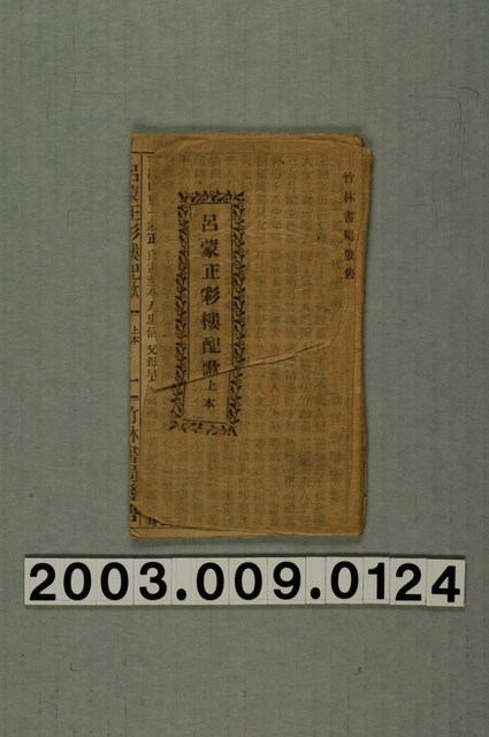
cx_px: 244
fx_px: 1532
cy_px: 368
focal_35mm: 75
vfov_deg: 27.0
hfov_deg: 18.1
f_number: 8
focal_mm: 50
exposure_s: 1/60
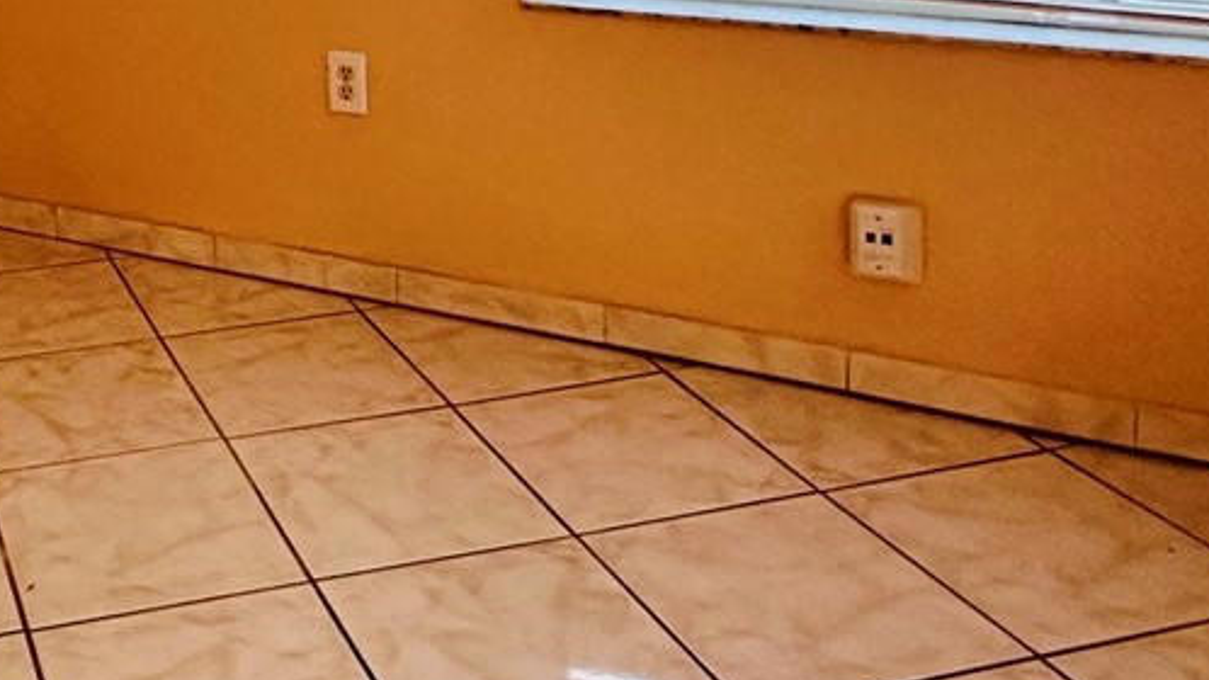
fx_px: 1571
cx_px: 80
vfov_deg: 22.4
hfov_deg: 38.6
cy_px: -143
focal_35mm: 49
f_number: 2.2
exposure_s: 1/60
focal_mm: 2.22
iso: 250
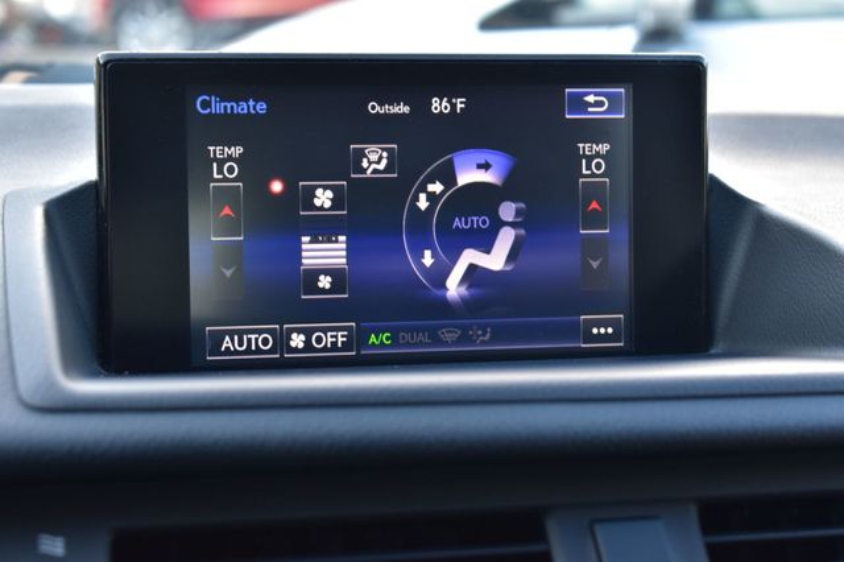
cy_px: 281
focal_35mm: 82
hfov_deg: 24.6
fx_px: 1933
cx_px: 422
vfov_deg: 16.5
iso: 400
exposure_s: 1/30
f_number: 7.1
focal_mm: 55
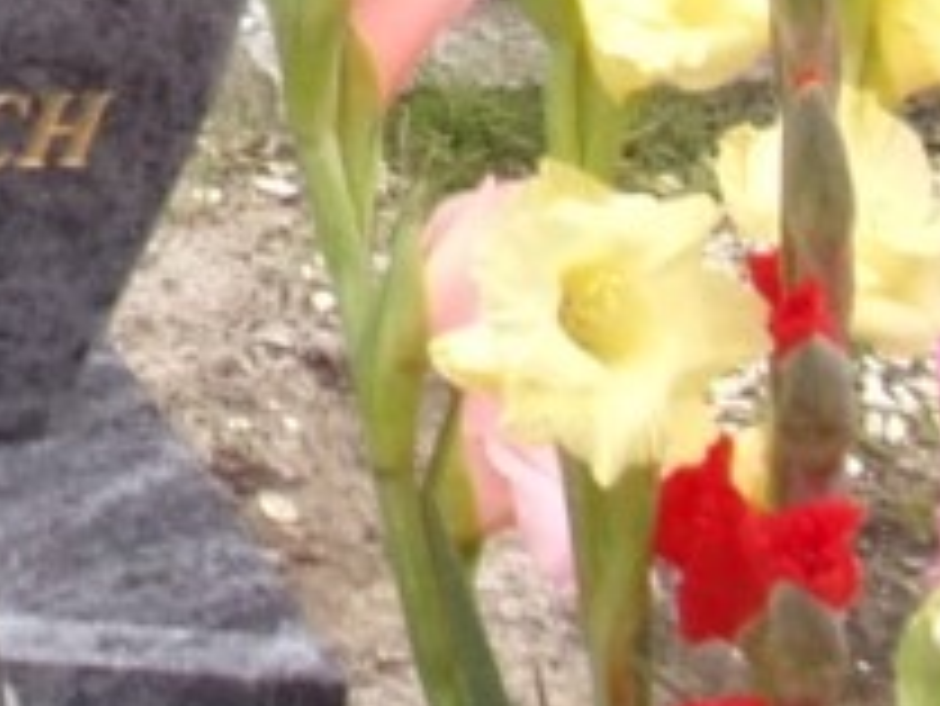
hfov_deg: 10.8
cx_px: -989
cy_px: -796
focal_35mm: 165
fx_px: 4483
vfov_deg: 8.5
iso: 80
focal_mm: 4.3
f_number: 3.3
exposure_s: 1/150
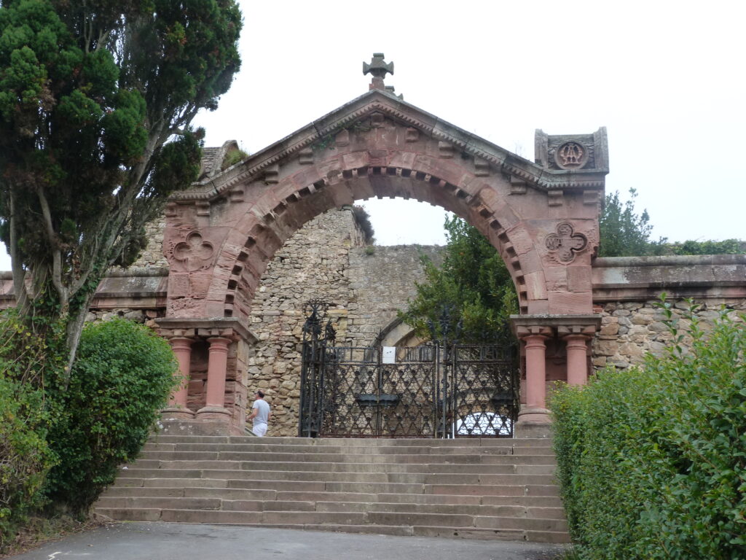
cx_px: 373
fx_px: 1121
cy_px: 280
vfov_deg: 28.0
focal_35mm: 52
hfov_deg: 36.8
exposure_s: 1/200
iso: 125
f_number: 4.5
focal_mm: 9.4
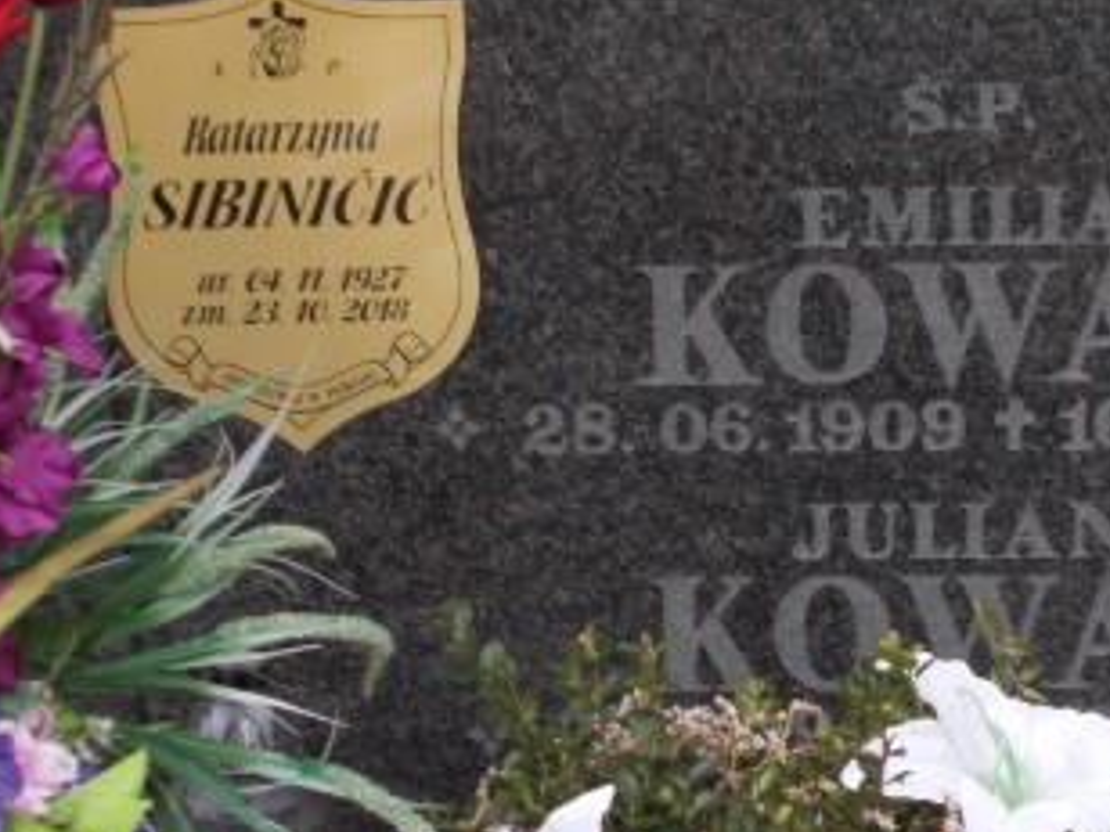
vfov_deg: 10.8
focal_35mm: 137
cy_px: 479
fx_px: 4393
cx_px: 706
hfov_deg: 14.4
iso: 80
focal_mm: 11.8
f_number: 5.3
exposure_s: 1/60
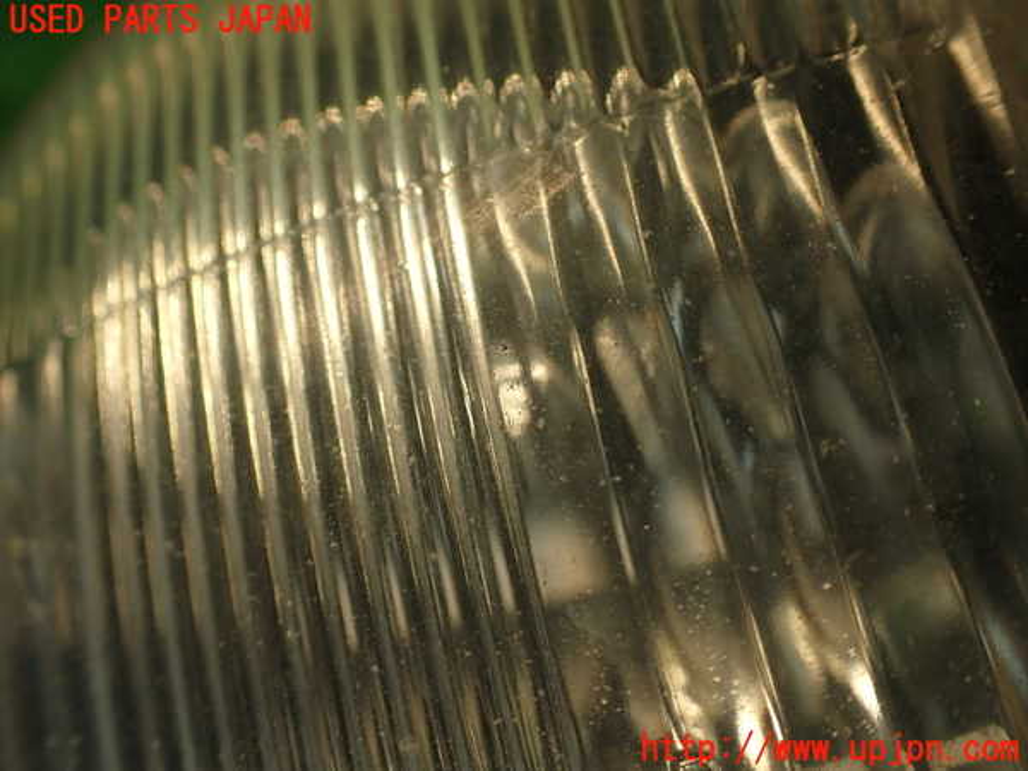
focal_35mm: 32
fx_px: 950
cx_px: 514
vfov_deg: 44.2
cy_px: 386
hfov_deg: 56.8
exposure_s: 1/60
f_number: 2.4
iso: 160
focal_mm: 5.79
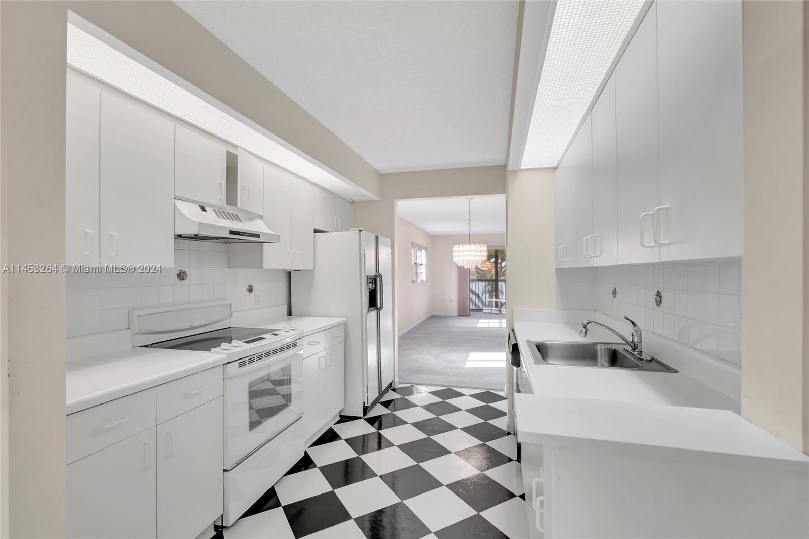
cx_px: 404
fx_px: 359
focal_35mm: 16
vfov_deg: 73.7
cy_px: 270
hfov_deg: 96.7
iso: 400
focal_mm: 16
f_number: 9
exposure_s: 1/10
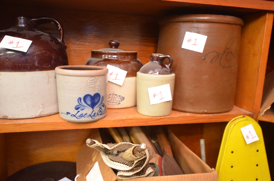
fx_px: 228
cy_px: 90
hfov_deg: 62.0
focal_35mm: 30
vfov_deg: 43.4
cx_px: 137
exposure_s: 1/60
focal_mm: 20
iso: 2500
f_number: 4.5
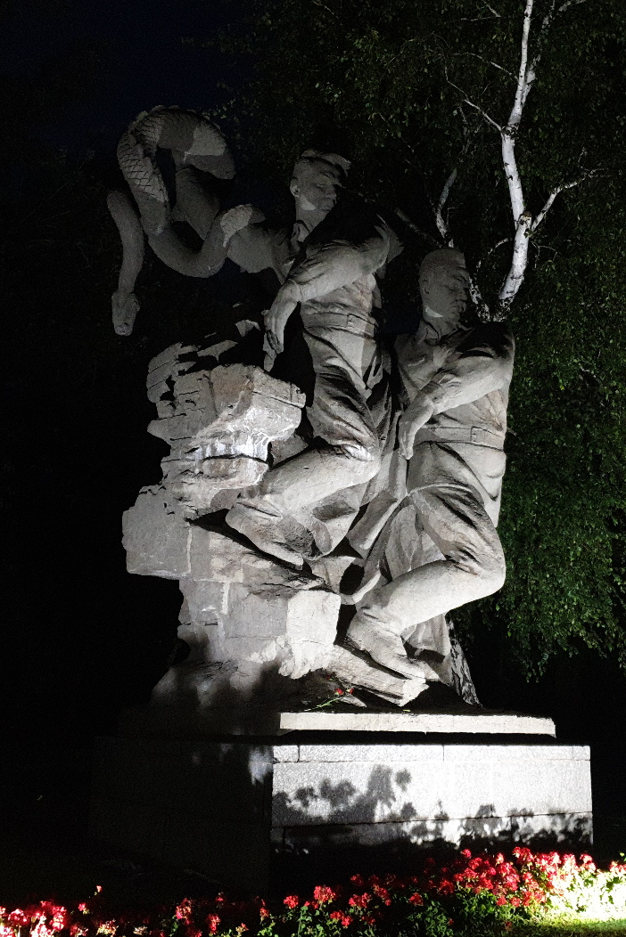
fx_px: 964
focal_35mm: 37
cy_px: 462
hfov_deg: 35.9
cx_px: 360
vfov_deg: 51.9
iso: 500
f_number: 1.5
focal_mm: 4.3
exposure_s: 1/25
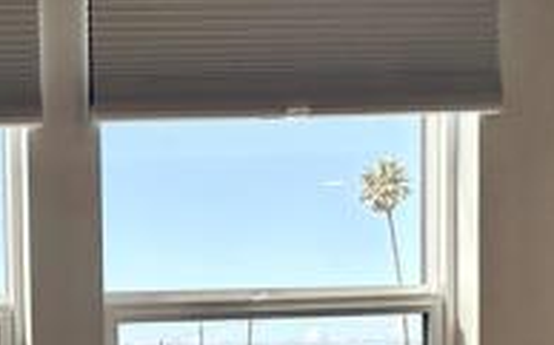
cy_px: 402
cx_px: -140
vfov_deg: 24.2
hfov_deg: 32.5
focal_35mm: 49
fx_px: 739
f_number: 2.2
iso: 40
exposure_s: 1/807
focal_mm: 2.22
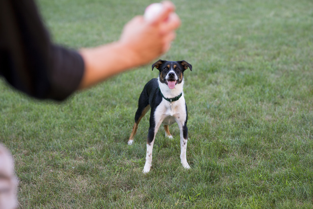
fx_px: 739
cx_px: 156
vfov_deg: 16.1
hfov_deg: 23.9
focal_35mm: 85
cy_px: 104
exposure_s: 1/250
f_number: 3.5
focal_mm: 85
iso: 200
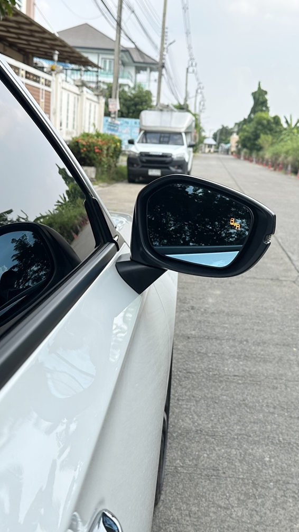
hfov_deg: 30.4
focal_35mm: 39
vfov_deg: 51.6
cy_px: 264
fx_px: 550
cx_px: 160
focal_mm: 6.86
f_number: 1.78
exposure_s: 1/1916
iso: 80
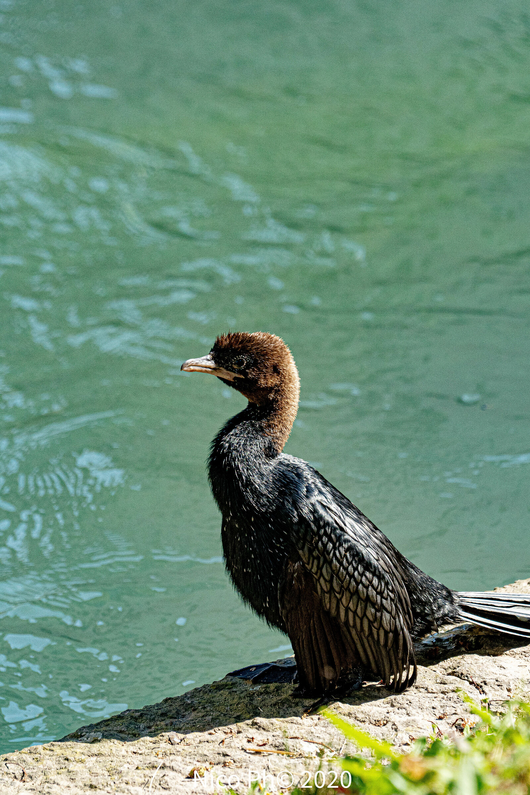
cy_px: 398
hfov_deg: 4.6
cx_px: 265
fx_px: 6624
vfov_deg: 6.9
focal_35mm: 300
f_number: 6.3
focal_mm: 200
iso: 1000
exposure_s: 1/640
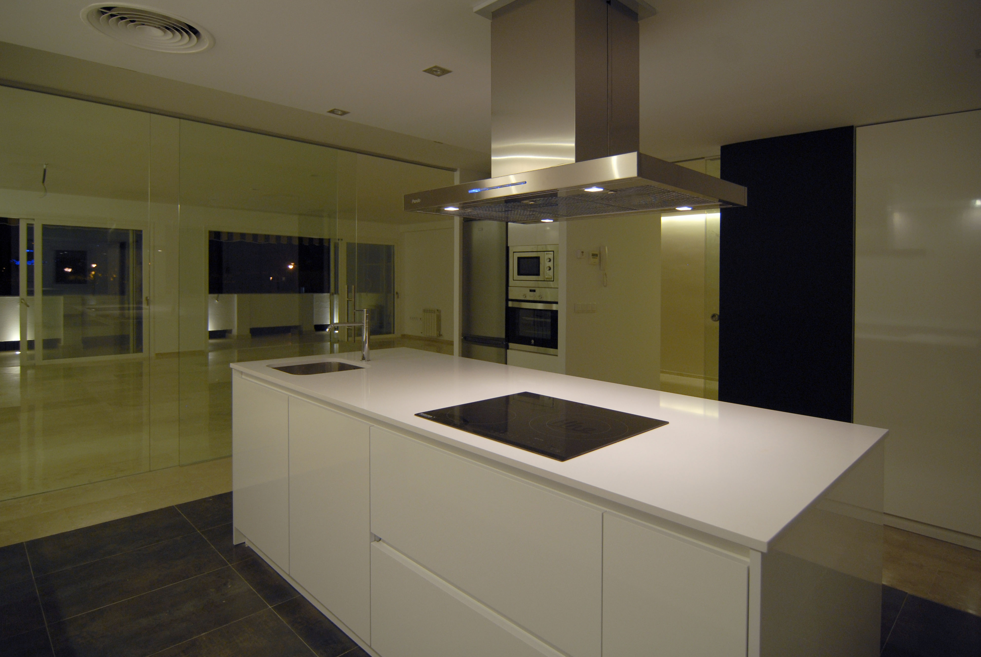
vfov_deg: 67.5
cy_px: 328
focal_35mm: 18
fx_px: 491
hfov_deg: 89.9
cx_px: 490
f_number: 4
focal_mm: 12
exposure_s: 1/20
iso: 320
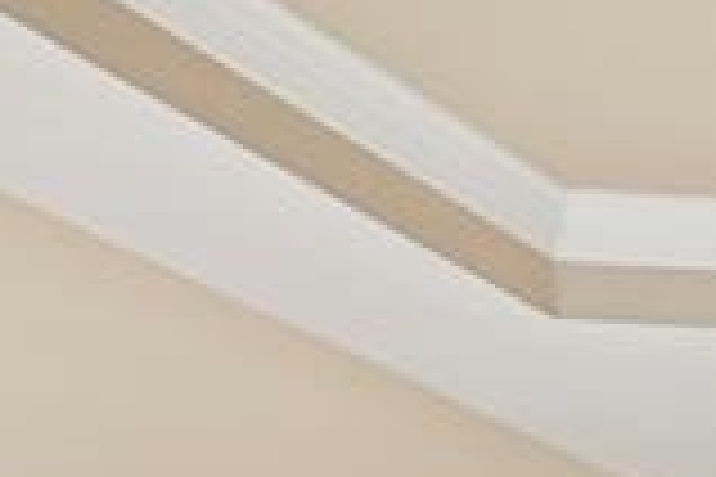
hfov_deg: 21.8
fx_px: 1790
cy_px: 1276
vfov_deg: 11.4
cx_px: 711
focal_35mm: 90
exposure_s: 3
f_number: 8
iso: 100
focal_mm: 14
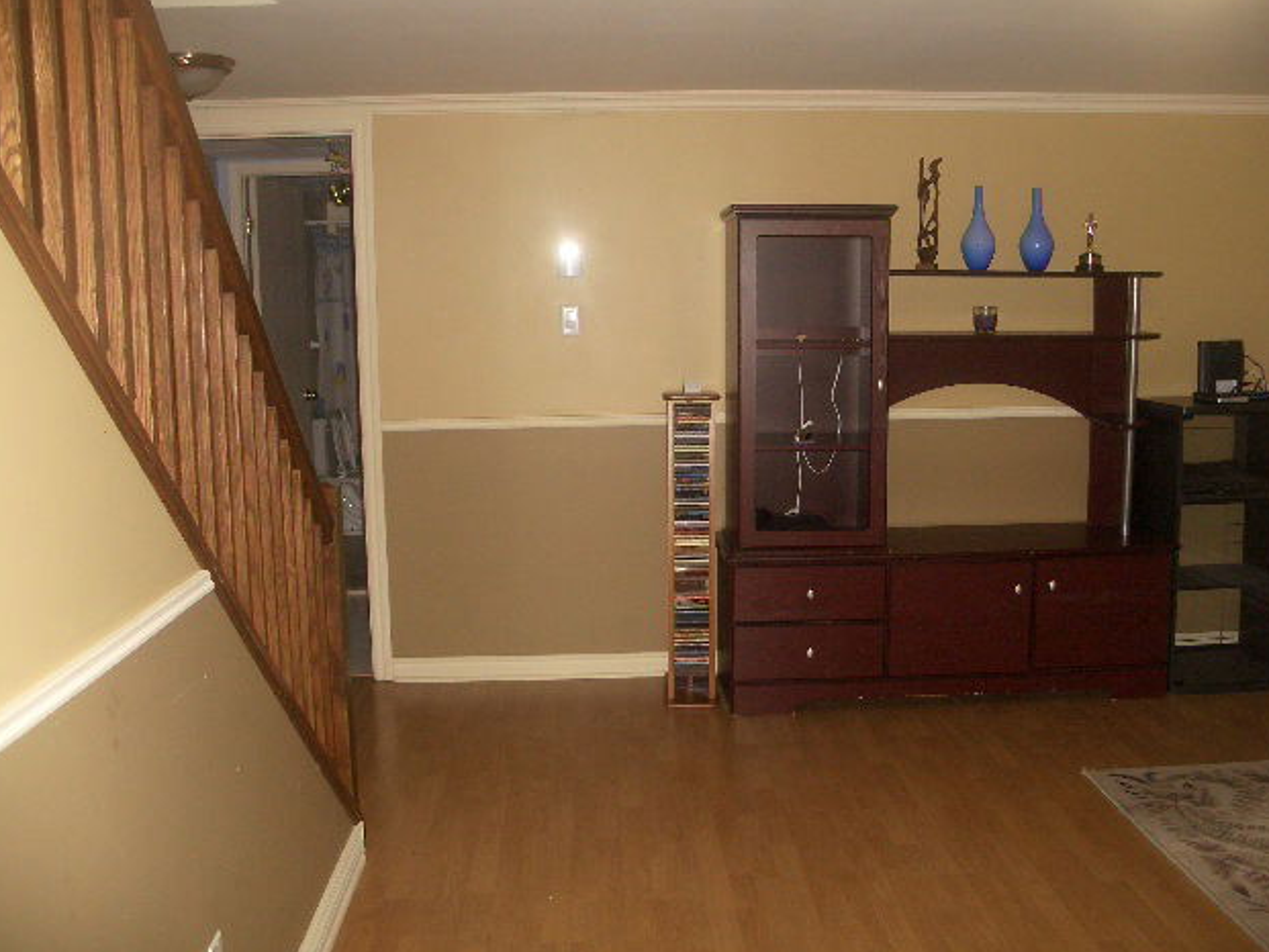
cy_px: 466
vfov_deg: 41.8
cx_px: 644
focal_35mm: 34
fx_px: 1247
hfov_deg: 53.9
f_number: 2.8
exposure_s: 1/60
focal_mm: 7.1
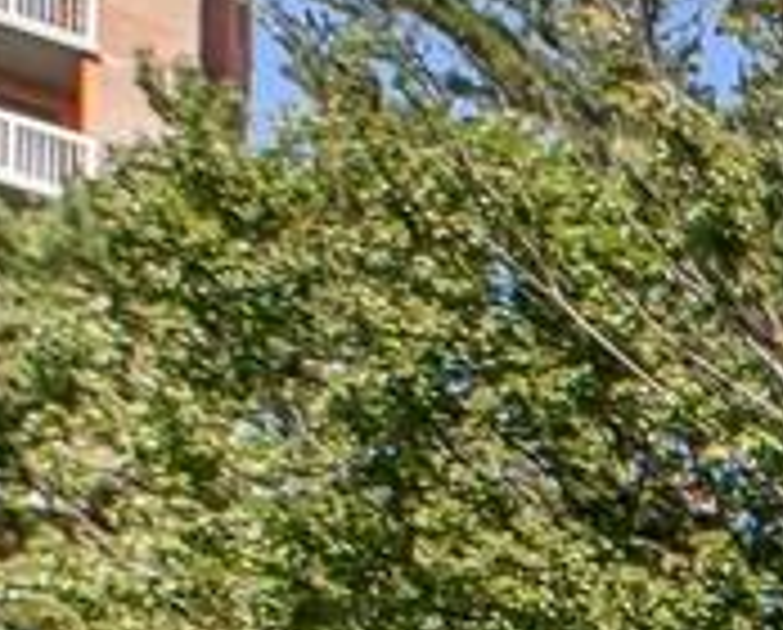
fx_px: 2970
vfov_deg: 9.9
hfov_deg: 9.4
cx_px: 2704
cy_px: 1742
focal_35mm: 128
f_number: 8
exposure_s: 1/400
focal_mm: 11
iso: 500
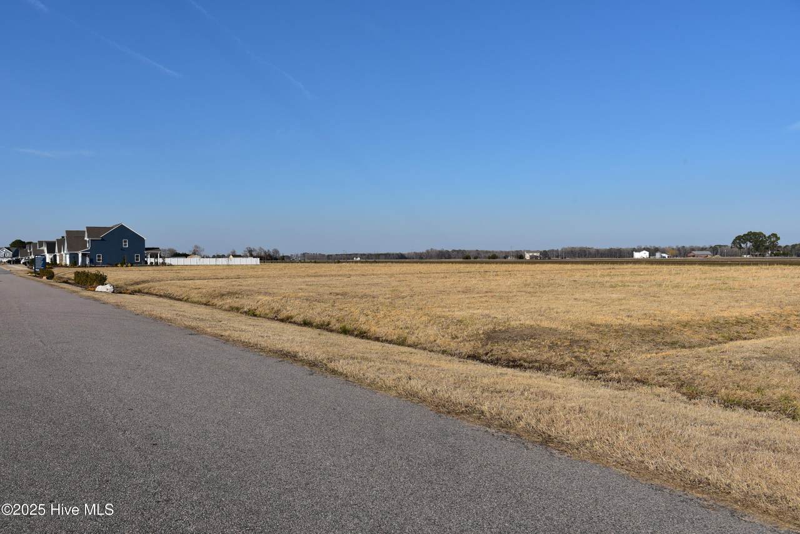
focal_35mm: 32
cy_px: 267
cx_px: 400
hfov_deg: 58.7
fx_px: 711
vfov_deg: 41.1
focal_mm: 32
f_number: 11
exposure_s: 1/500
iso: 250
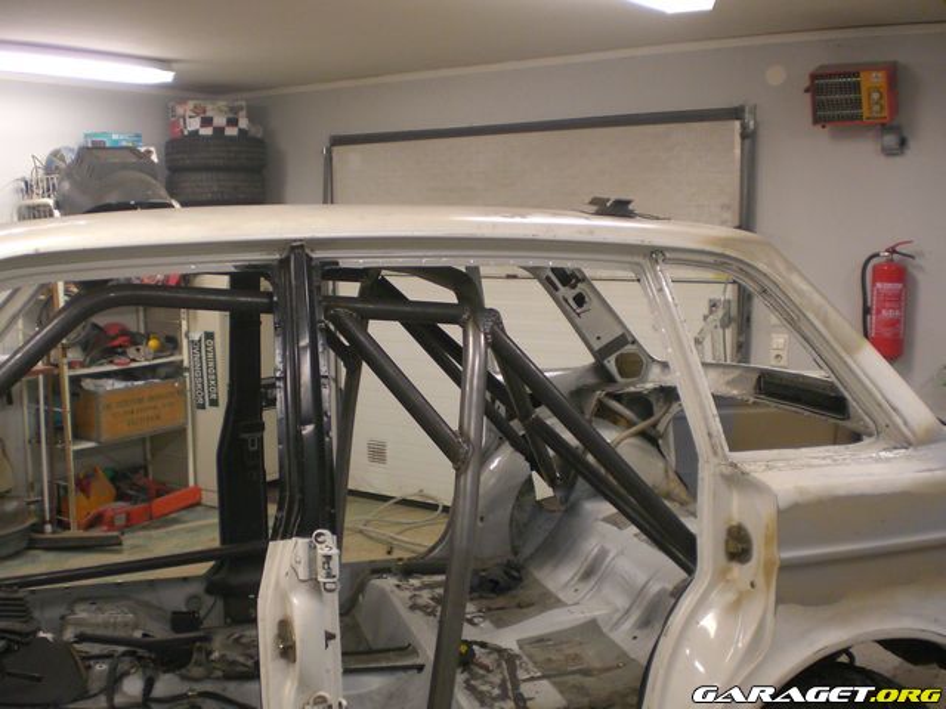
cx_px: 473
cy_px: 354
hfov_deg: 49.0
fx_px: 1038
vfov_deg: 37.7
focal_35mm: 38
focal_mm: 6.3
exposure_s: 1/40
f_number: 3.1
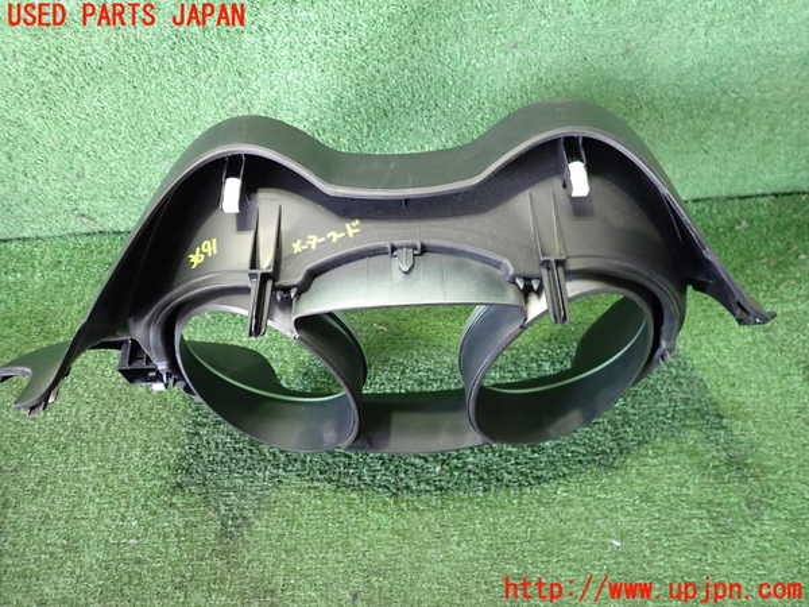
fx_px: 584
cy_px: 304
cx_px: 404
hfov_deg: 69.4
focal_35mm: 25
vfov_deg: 54.9
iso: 640
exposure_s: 1/30
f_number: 2
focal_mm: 4.5
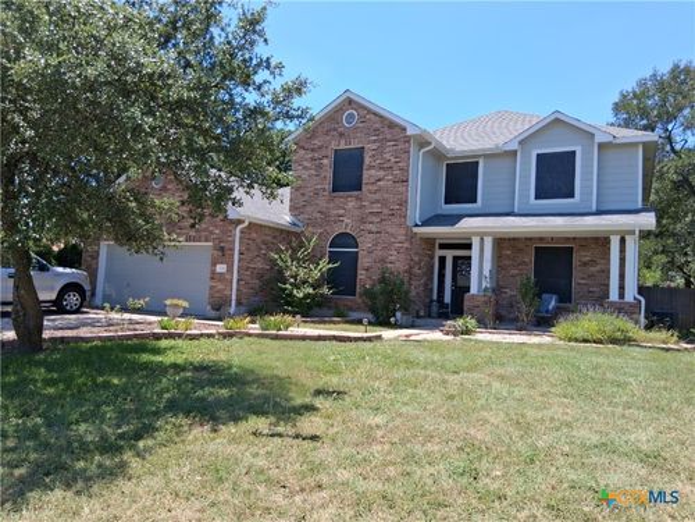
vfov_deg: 53.1
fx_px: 522
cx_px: 348
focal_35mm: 26
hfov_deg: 67.3
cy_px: 261
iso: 25
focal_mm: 3.98
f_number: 1.8
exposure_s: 1/372
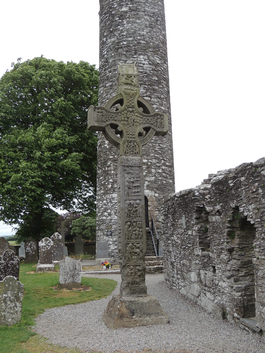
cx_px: 132
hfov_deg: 40.7
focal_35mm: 35
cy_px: 176
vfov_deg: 52.6
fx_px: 357
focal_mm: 6.2
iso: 100
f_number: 3.3
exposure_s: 1/320
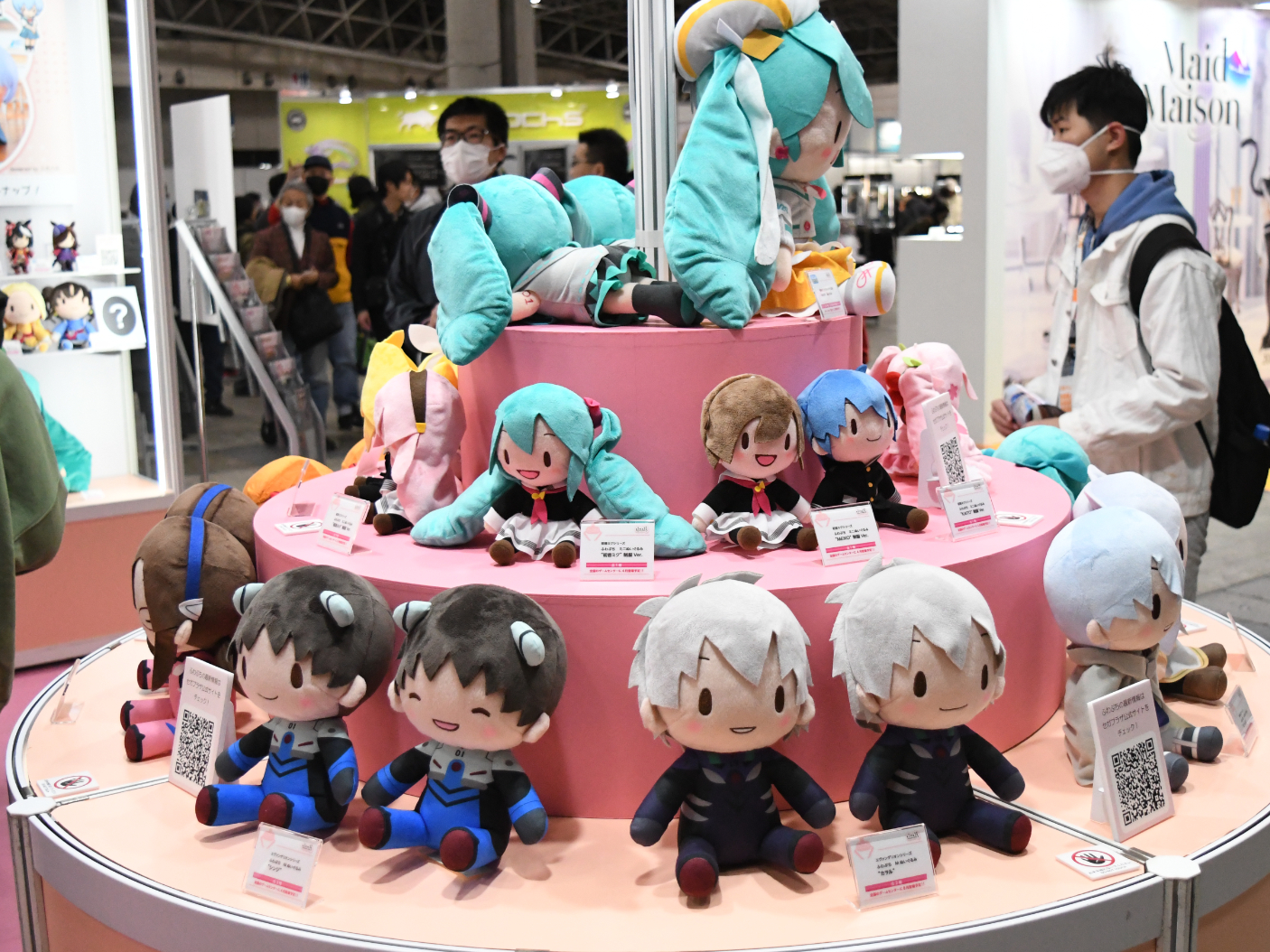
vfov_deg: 34.7
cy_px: 466
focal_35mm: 42
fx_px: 1524
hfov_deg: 45.2
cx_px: 701
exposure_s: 1/1000
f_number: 4
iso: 4500
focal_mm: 25
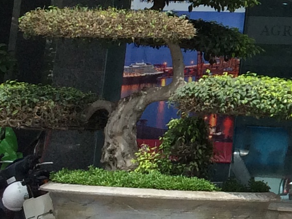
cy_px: -17
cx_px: 647
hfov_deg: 10.5
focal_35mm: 168
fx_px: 1418
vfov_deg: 8.8
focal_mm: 4.15
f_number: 2.2
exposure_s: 1/1866
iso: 32
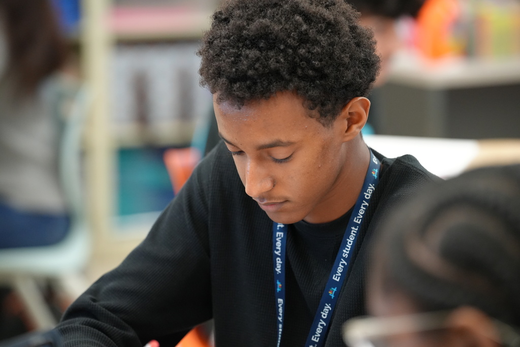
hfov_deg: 10.3
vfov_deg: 6.9
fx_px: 2889
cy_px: 174
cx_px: 260
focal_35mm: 200
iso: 5000
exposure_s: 1/200
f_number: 4
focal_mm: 200
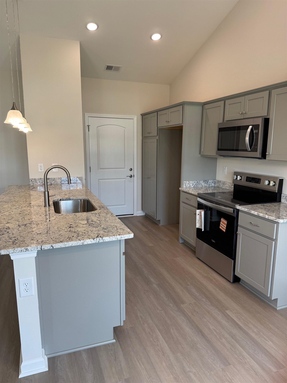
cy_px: 192
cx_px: 144
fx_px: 265
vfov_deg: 71.6
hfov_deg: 56.8
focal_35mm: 24
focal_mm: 6.76
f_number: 1.78
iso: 80
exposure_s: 1/120
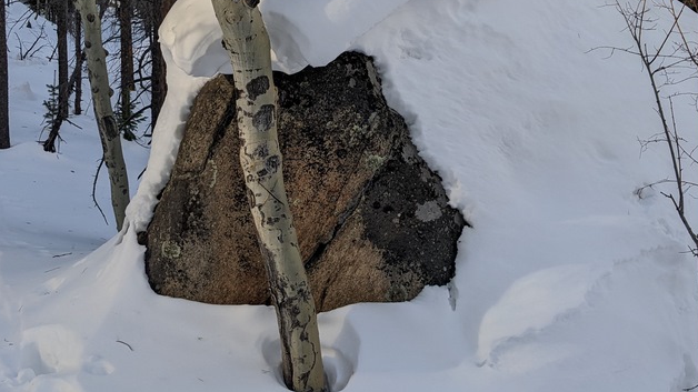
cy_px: 110
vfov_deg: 24.7
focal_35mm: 48
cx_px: 355
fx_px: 888
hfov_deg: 42.9
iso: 44
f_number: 1.8
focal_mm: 4.44
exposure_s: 1/939
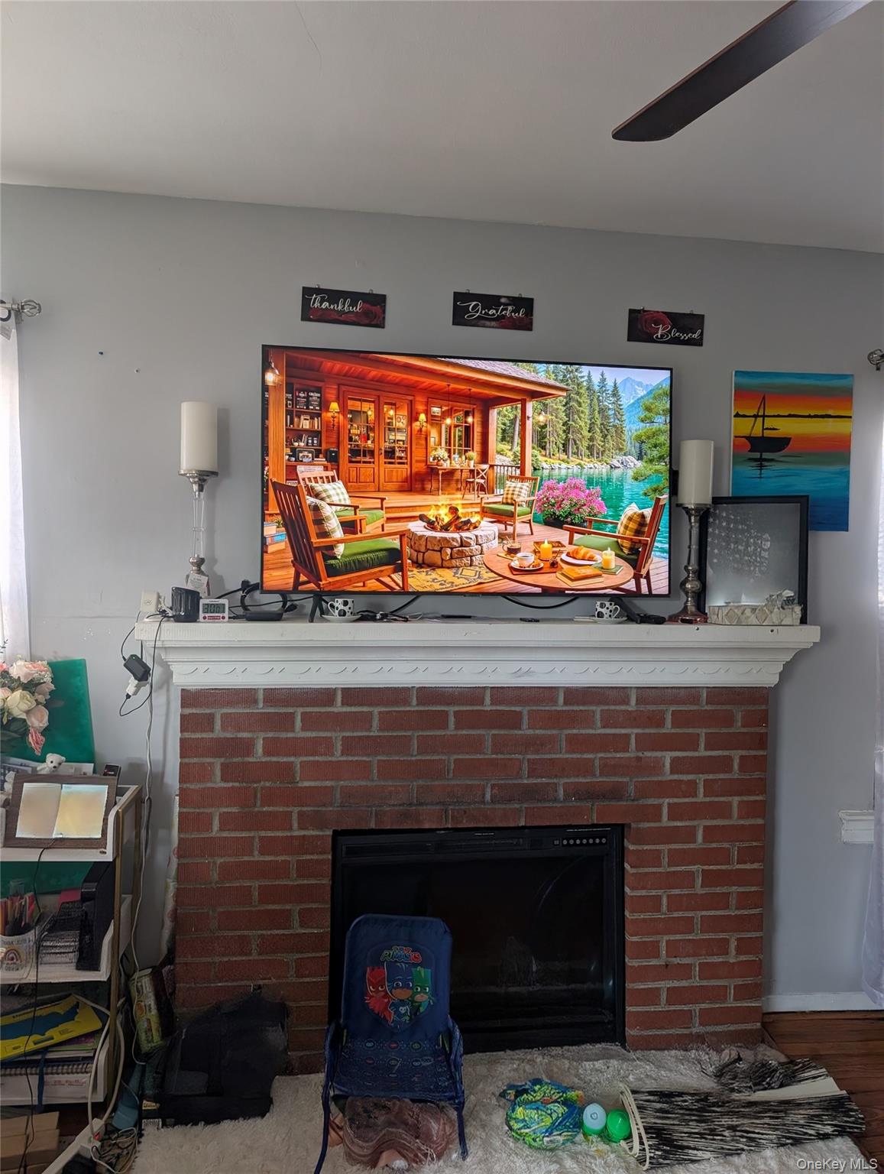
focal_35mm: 24
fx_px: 815
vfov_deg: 71.5
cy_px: 587
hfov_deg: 56.9
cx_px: 442
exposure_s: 1/77.5
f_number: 1.68
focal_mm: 6.9
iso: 19
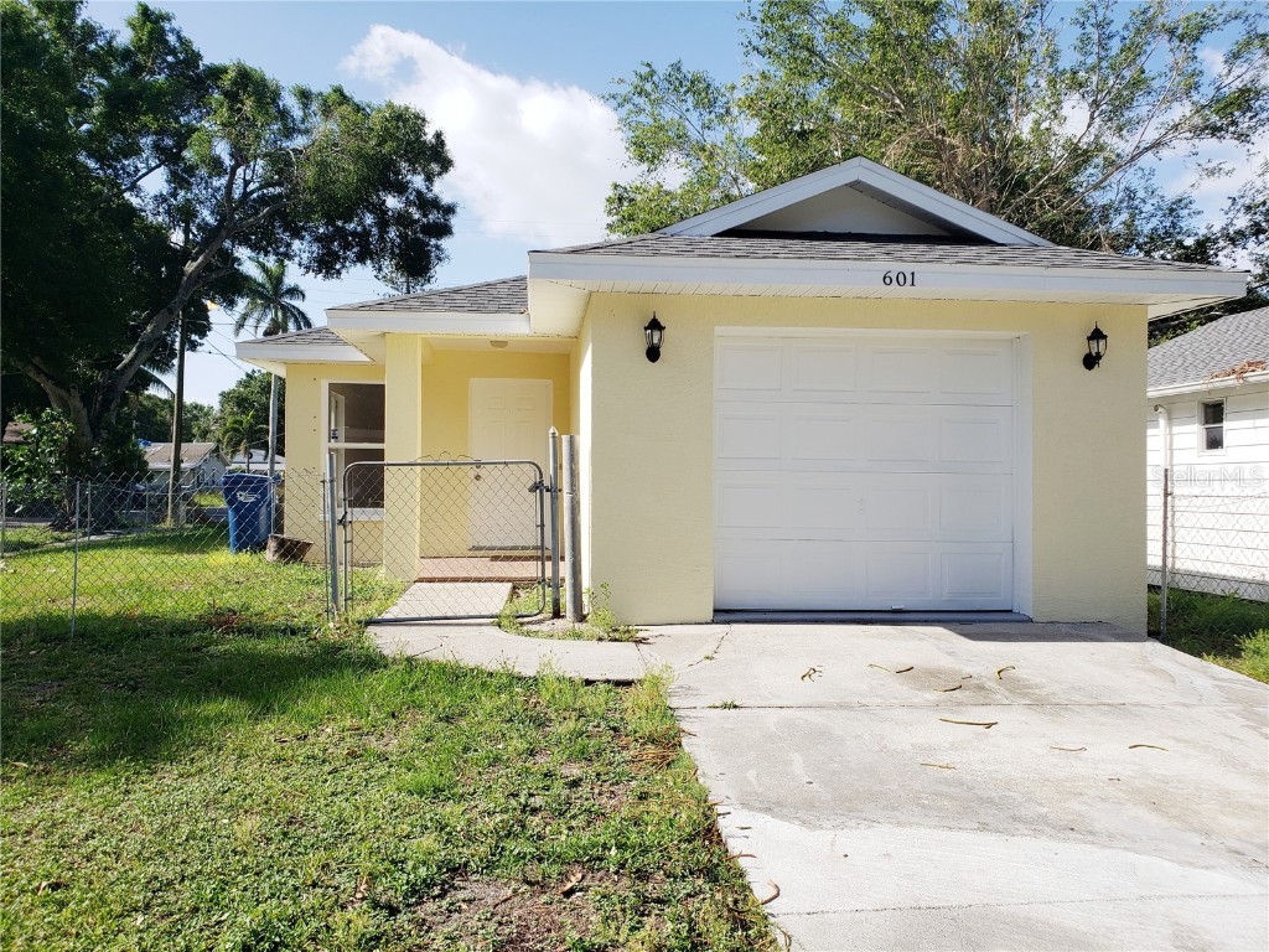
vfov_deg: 53.1
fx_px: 953
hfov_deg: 67.3
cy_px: 476
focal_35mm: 26
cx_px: 634
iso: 50
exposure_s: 1/1145
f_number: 2.4
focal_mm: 4.3
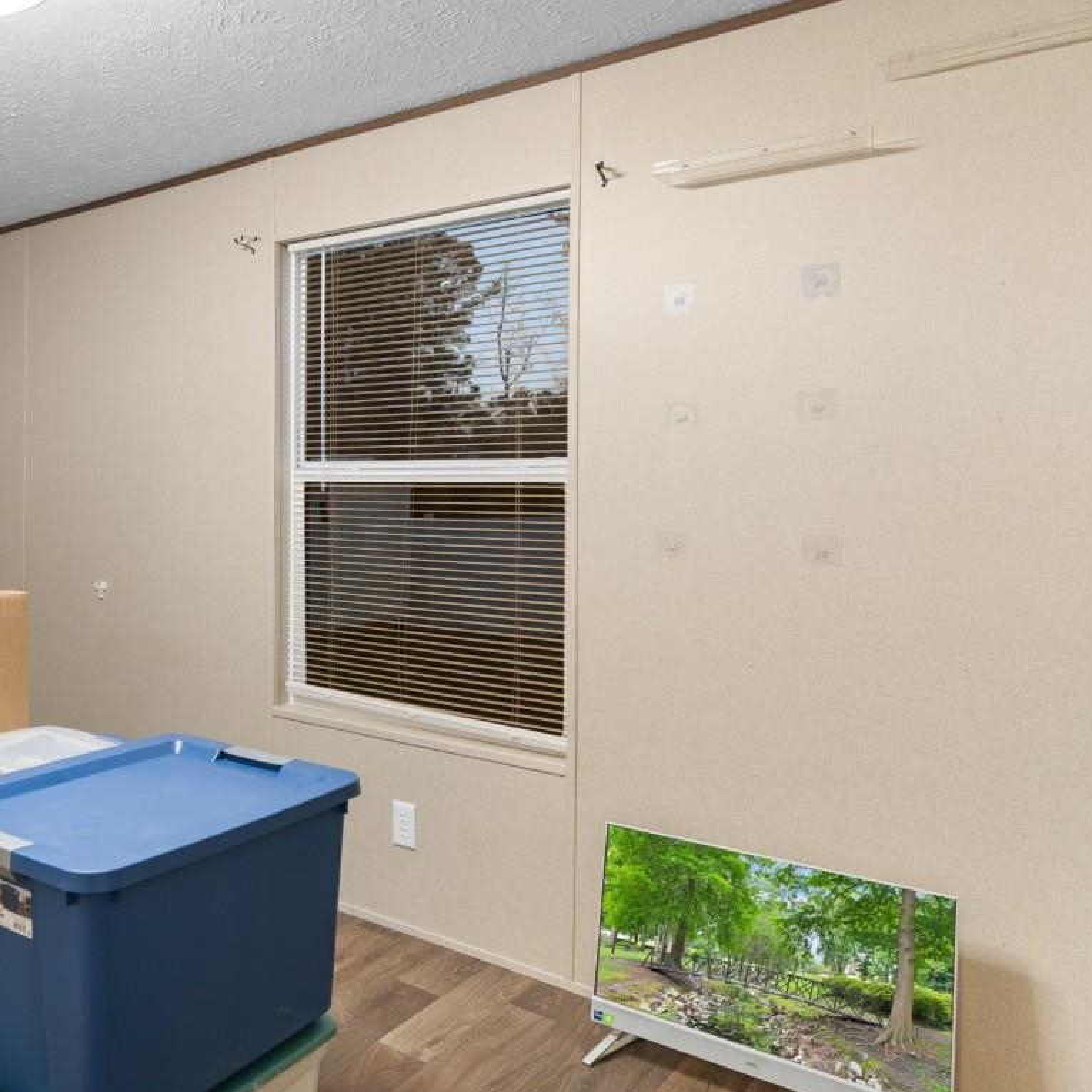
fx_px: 964
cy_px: 474
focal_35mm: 27
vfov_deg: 58.9
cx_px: 243
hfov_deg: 55.5
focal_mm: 10
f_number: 4.5
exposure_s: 5
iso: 100
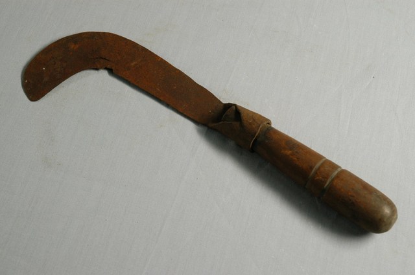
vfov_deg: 18.9
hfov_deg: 28.1
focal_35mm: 72
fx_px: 829
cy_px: 138
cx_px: 208
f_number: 10
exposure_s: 1/8
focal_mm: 48
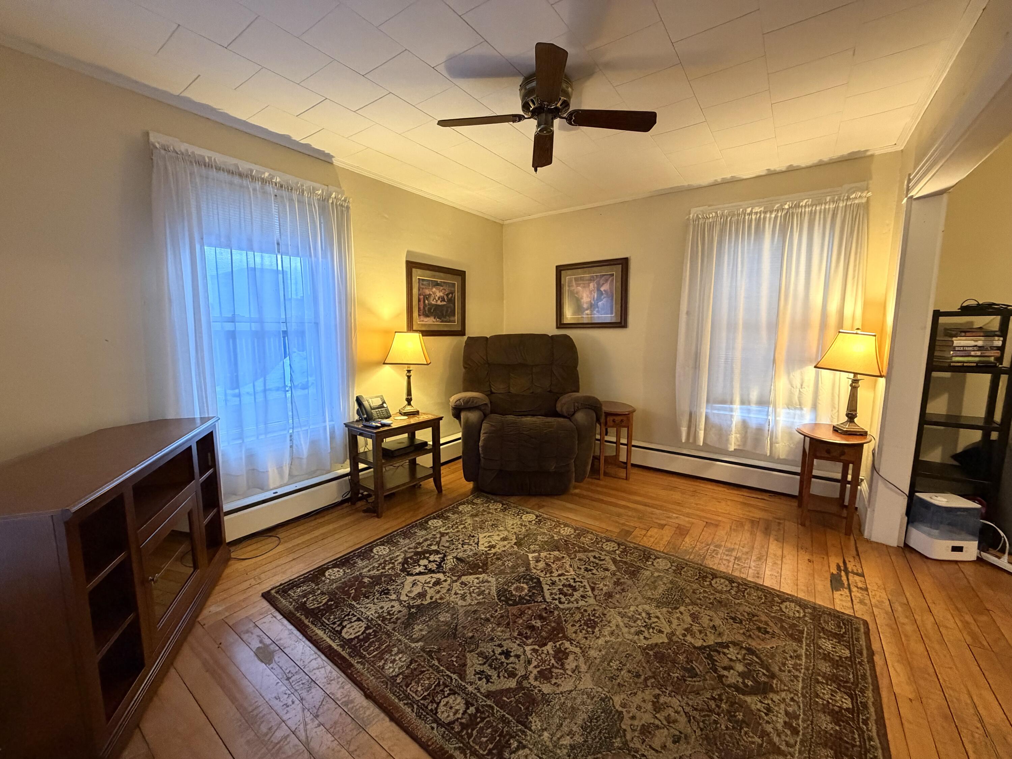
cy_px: 380
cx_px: 506
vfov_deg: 85.7
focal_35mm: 14
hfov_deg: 102.1
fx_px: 409
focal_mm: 2.22
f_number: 2.2
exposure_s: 1/60
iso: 500
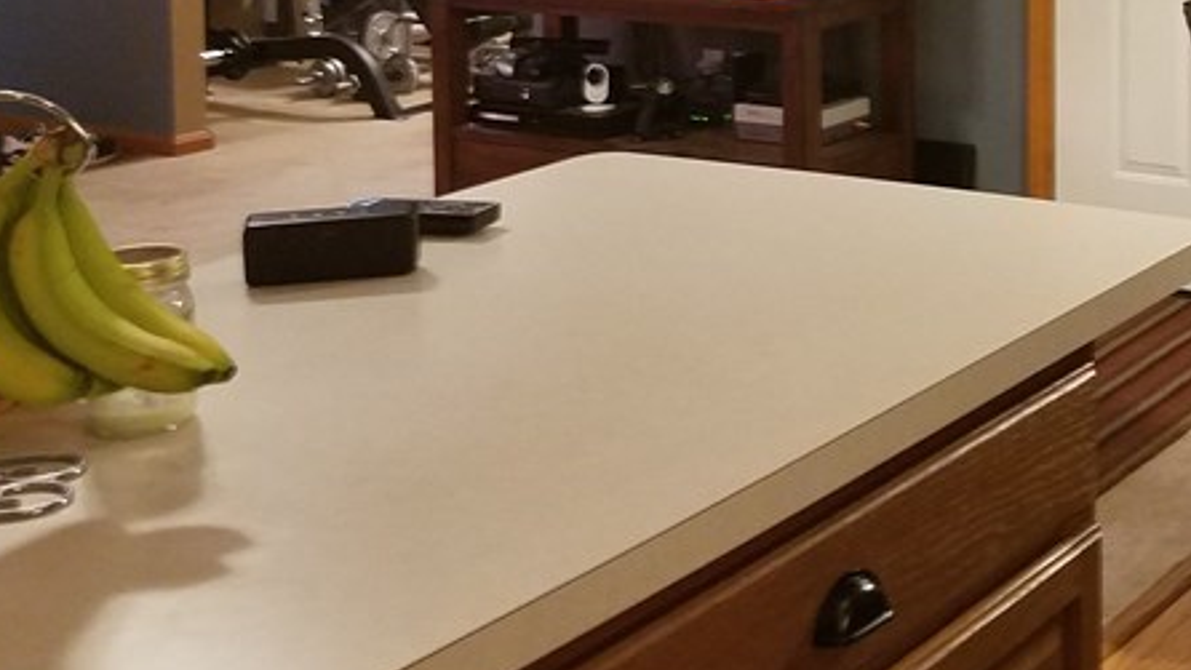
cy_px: -155
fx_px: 2053
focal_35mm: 65
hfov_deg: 30.3
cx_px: 1159
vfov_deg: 17.6
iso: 200
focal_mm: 4.2
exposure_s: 1/11
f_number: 1.7
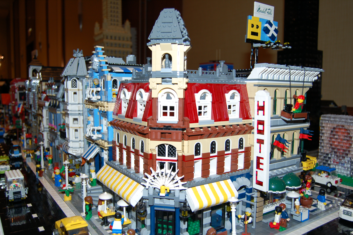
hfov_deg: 62.0
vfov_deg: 43.5
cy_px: 118
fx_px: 294
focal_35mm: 30
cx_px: 176
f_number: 4
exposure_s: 1/60
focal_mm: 20
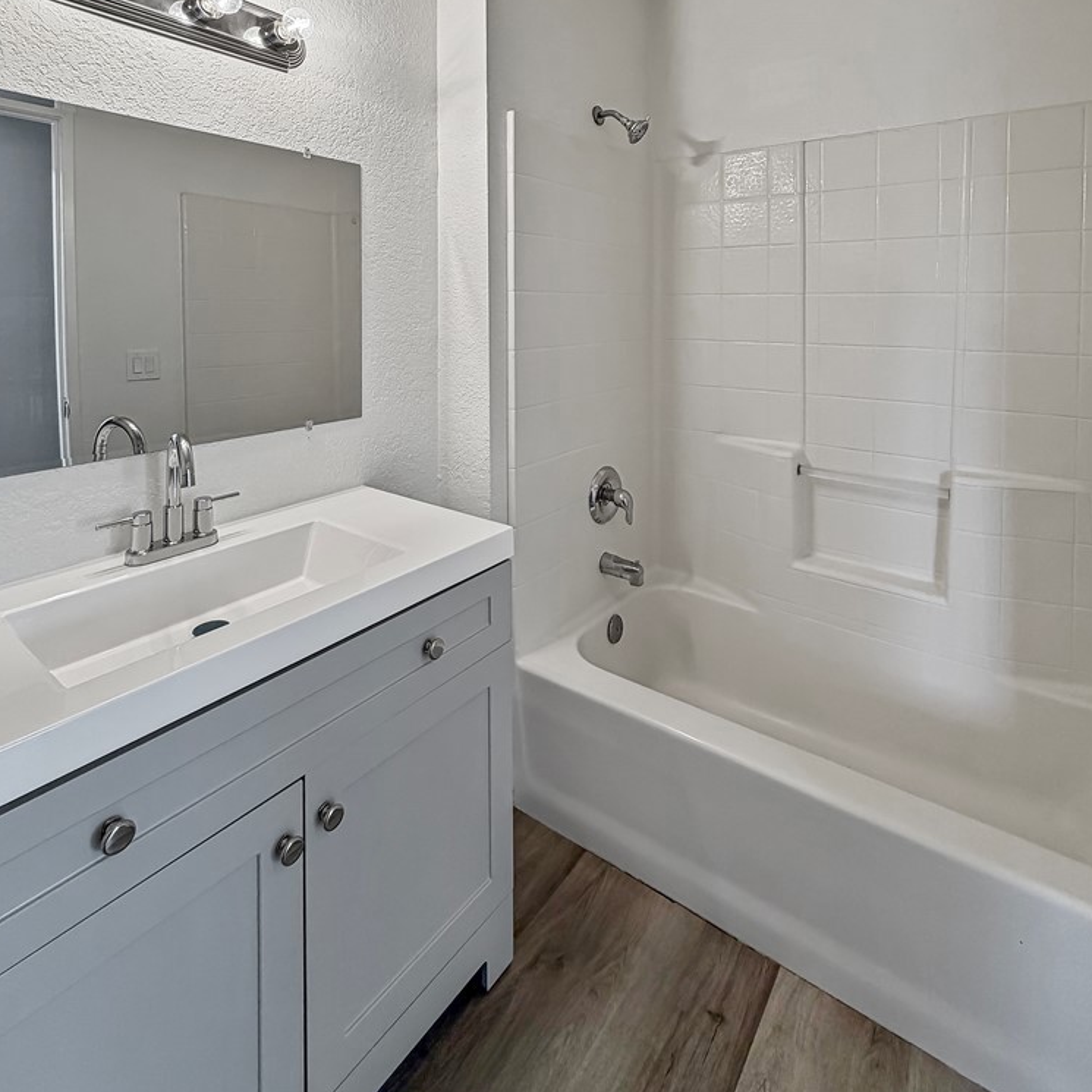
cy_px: 427
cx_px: 548
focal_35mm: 17
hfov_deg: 84.0
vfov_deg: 82.8
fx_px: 607
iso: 125
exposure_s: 1/120
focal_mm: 2.22
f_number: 2.2
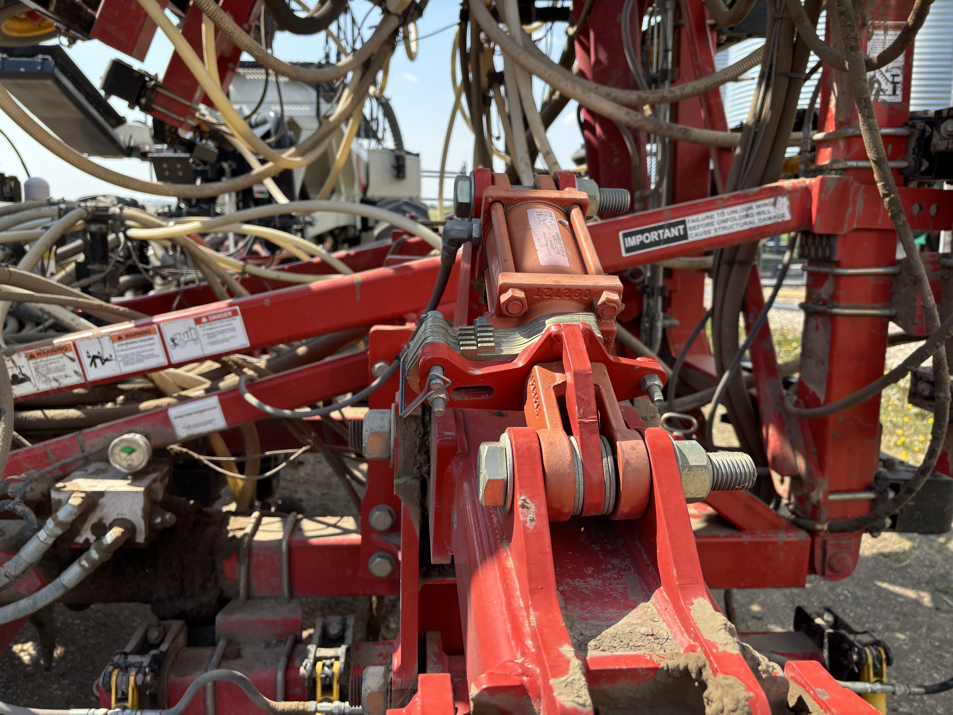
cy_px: 358
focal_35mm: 26
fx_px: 716
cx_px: 476
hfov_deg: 67.3
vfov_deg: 53.1
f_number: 1.6
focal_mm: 5.96
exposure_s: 1/1058
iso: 50
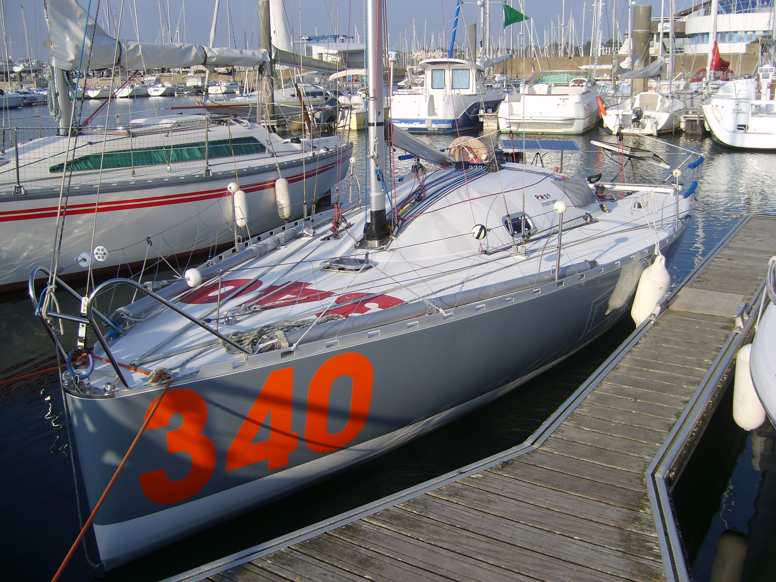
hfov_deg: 52.6
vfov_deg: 40.7
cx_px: 388
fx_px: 785
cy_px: 291
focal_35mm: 35
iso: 50
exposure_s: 1/1000
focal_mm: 5.8
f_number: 2.8
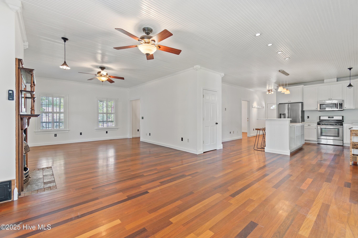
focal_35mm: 15
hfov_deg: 100.4
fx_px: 149
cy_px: 119
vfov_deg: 77.3
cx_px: 179
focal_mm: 10
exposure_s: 1/2
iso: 100
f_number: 4.5
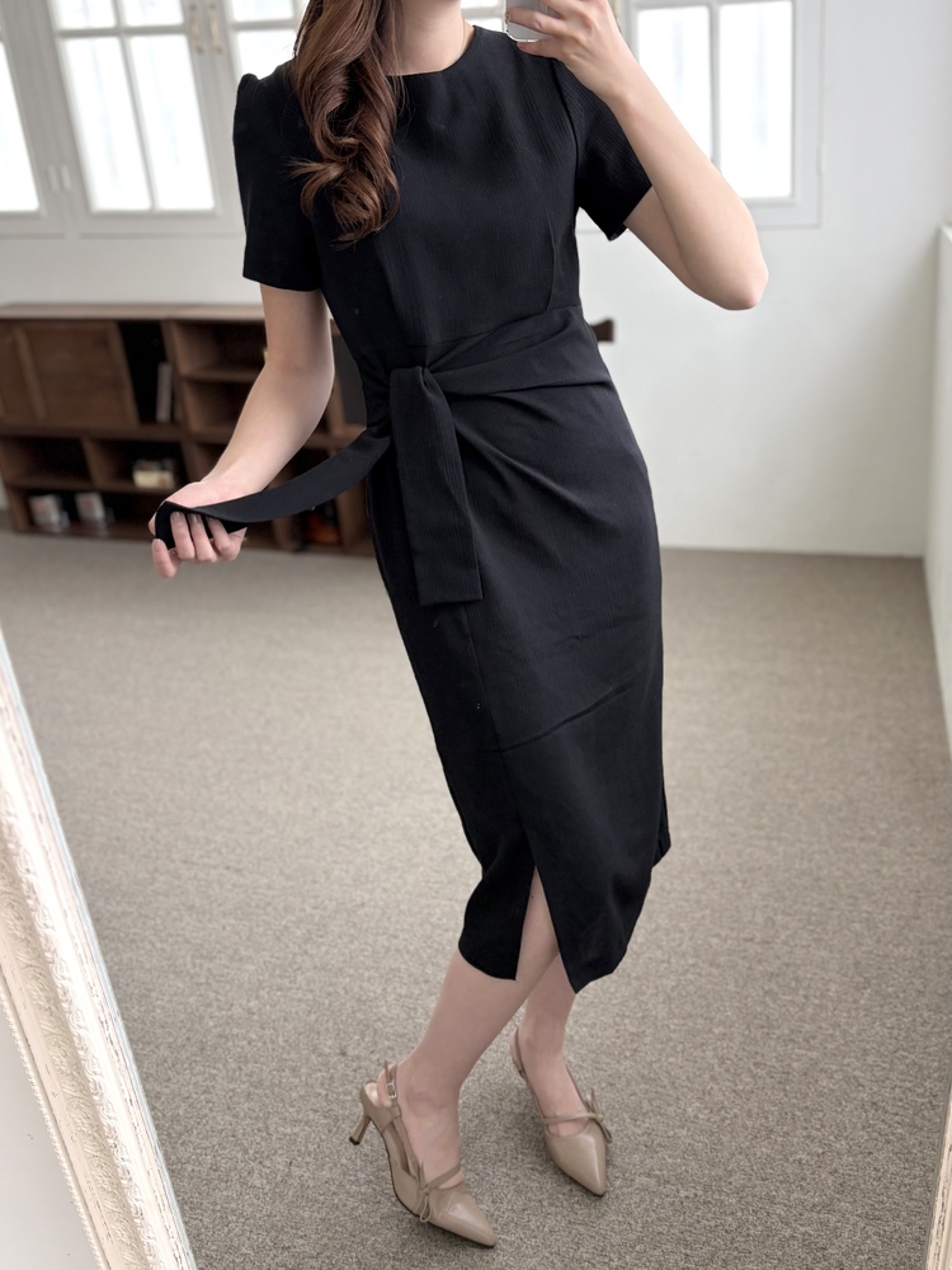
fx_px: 953
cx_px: 476
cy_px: 635
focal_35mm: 26
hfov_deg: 53.1
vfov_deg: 67.3
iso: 125
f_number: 1.6
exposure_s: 1/122
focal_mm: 5.96
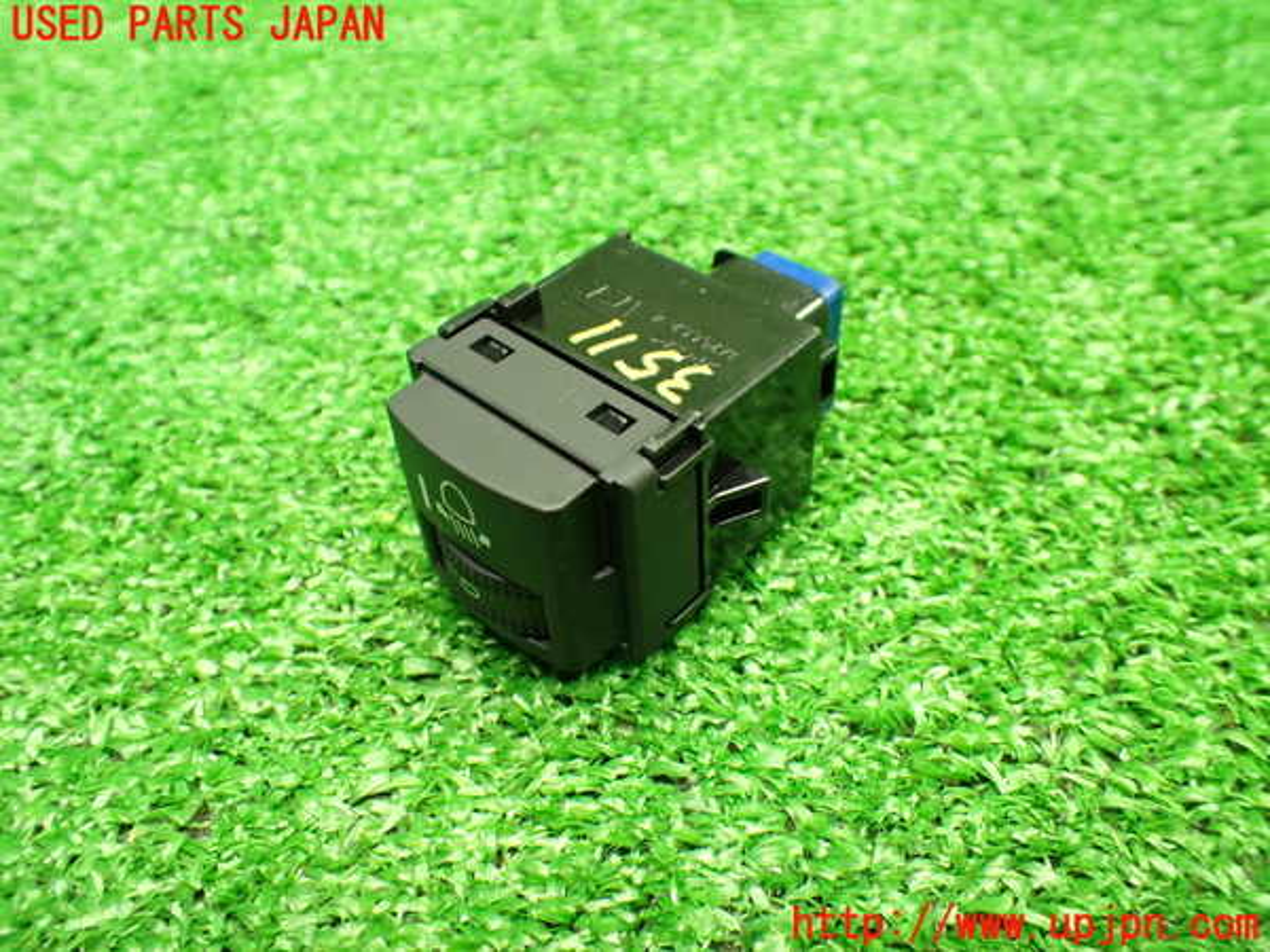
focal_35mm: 30
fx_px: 1101
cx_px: 635
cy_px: 476
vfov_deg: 46.8
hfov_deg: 60.0
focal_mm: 5.4
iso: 800
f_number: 2.3
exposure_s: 1/80
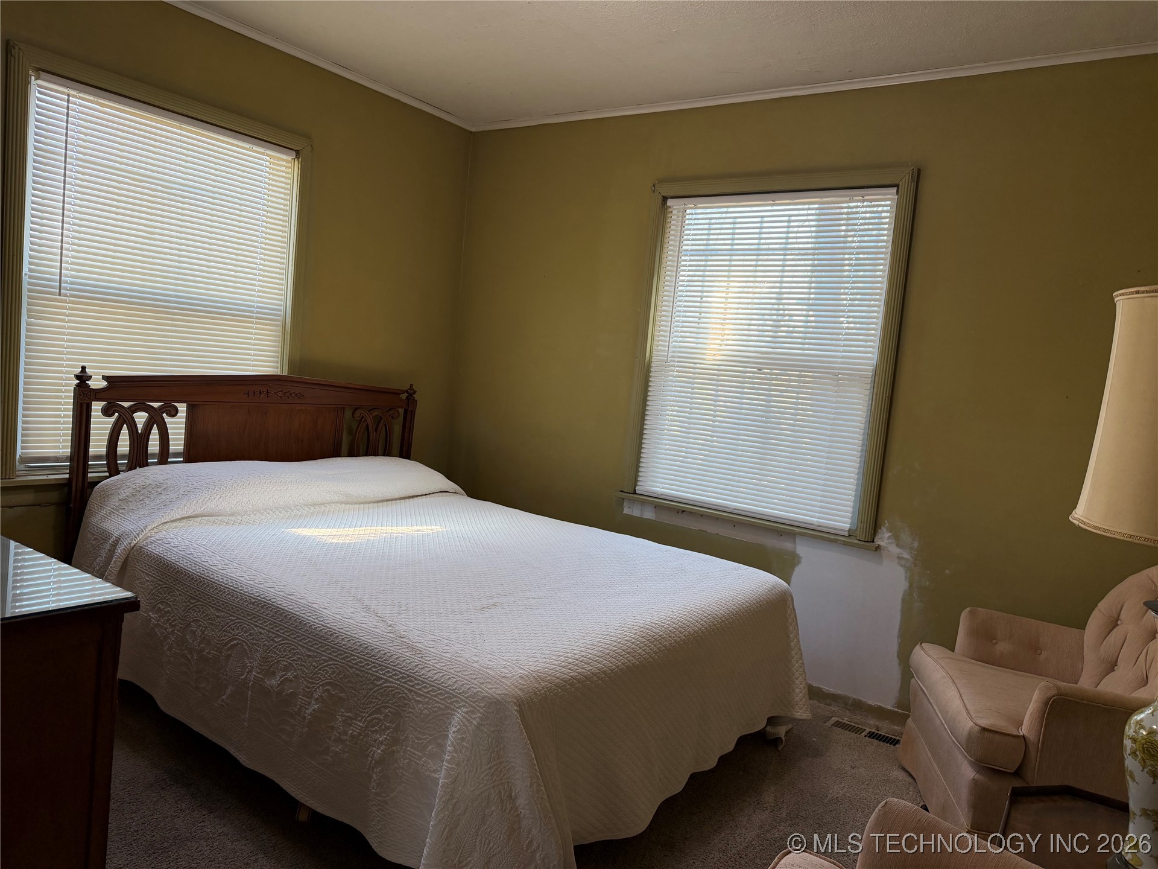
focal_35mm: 24
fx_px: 803
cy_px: 434
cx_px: 579
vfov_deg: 56.8
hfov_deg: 71.6
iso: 160
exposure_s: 1/172
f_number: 1.78
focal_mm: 6.76
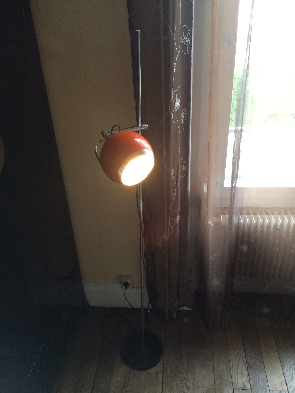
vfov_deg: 61.7
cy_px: 196
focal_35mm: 29
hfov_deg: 48.2
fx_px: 330
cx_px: 148
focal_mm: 4.15
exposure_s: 1/33
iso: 200
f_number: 2.2
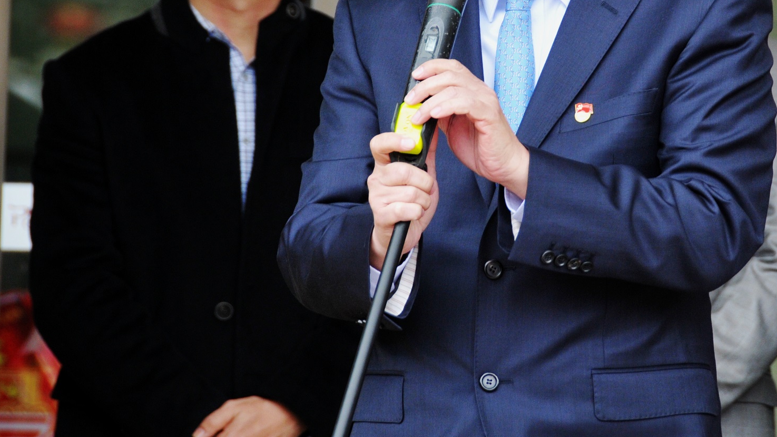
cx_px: 461
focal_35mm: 487
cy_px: 77
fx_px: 10032
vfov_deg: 2.5
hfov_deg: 4.4
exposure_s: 1/80
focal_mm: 200
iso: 640
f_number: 7.1
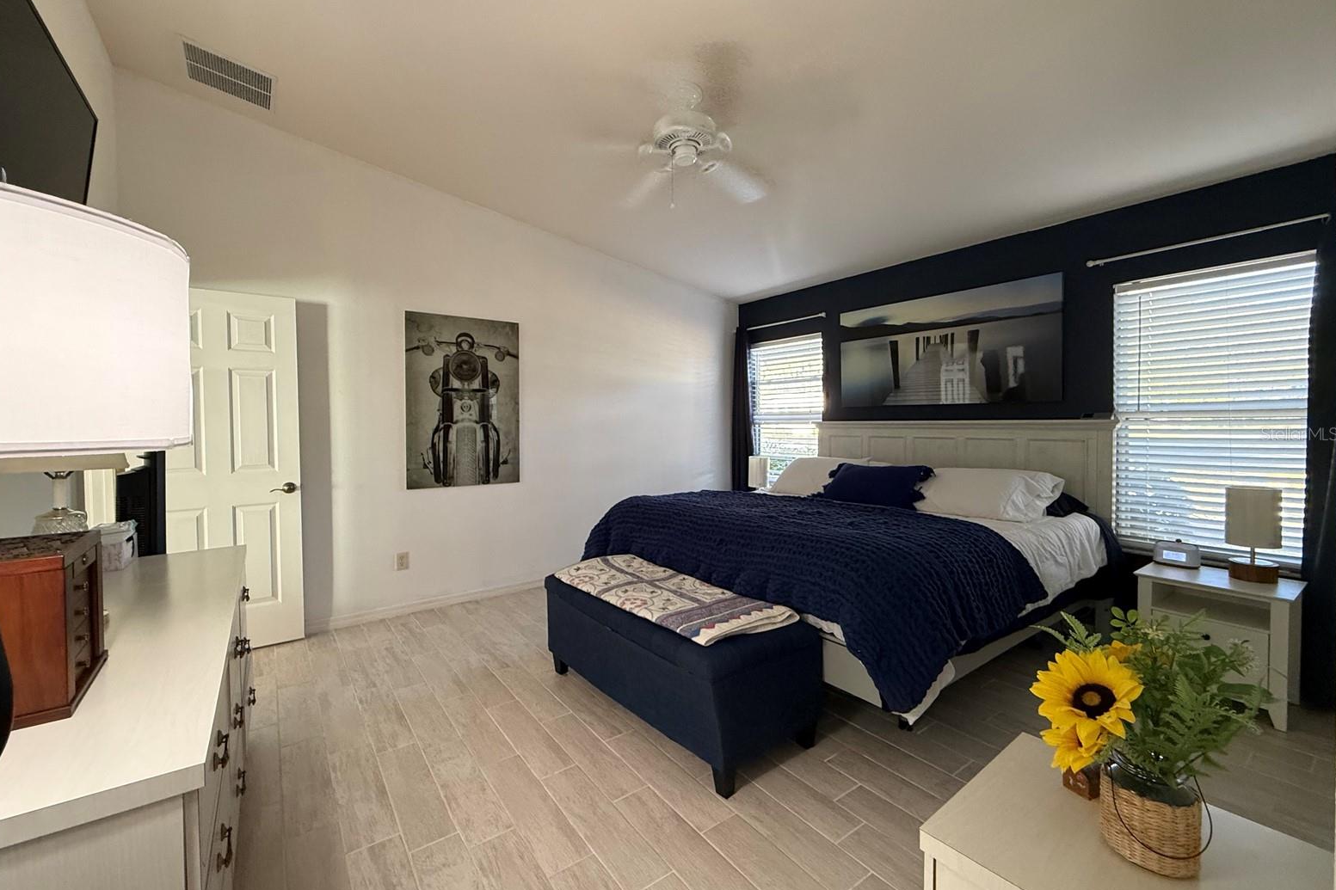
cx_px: 654
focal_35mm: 15
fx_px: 557
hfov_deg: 100.4
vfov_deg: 77.3
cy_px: 433
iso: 500
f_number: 2.2
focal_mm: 2.22
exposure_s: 1/60
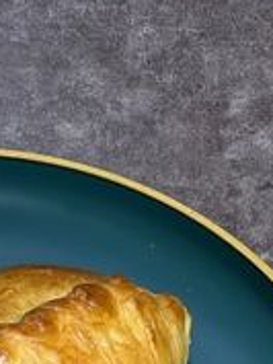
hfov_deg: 8.0
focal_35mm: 185
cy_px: 385
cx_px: -41
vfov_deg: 10.6
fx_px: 1943
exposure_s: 1/100
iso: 100
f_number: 2.8
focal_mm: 9
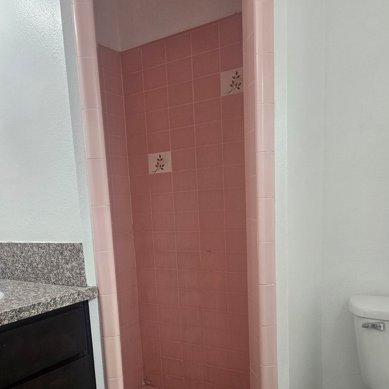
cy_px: 275
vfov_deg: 49.7
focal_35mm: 32
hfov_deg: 50.9
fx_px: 407
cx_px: 166
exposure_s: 1/120
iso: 160
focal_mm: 5.4
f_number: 1.8
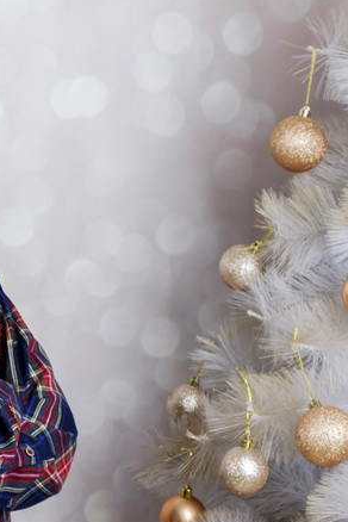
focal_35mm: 115
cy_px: 340
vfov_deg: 17.8
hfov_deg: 11.8
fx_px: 1667
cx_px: 15
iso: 200
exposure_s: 1/125
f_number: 5
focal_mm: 27.7
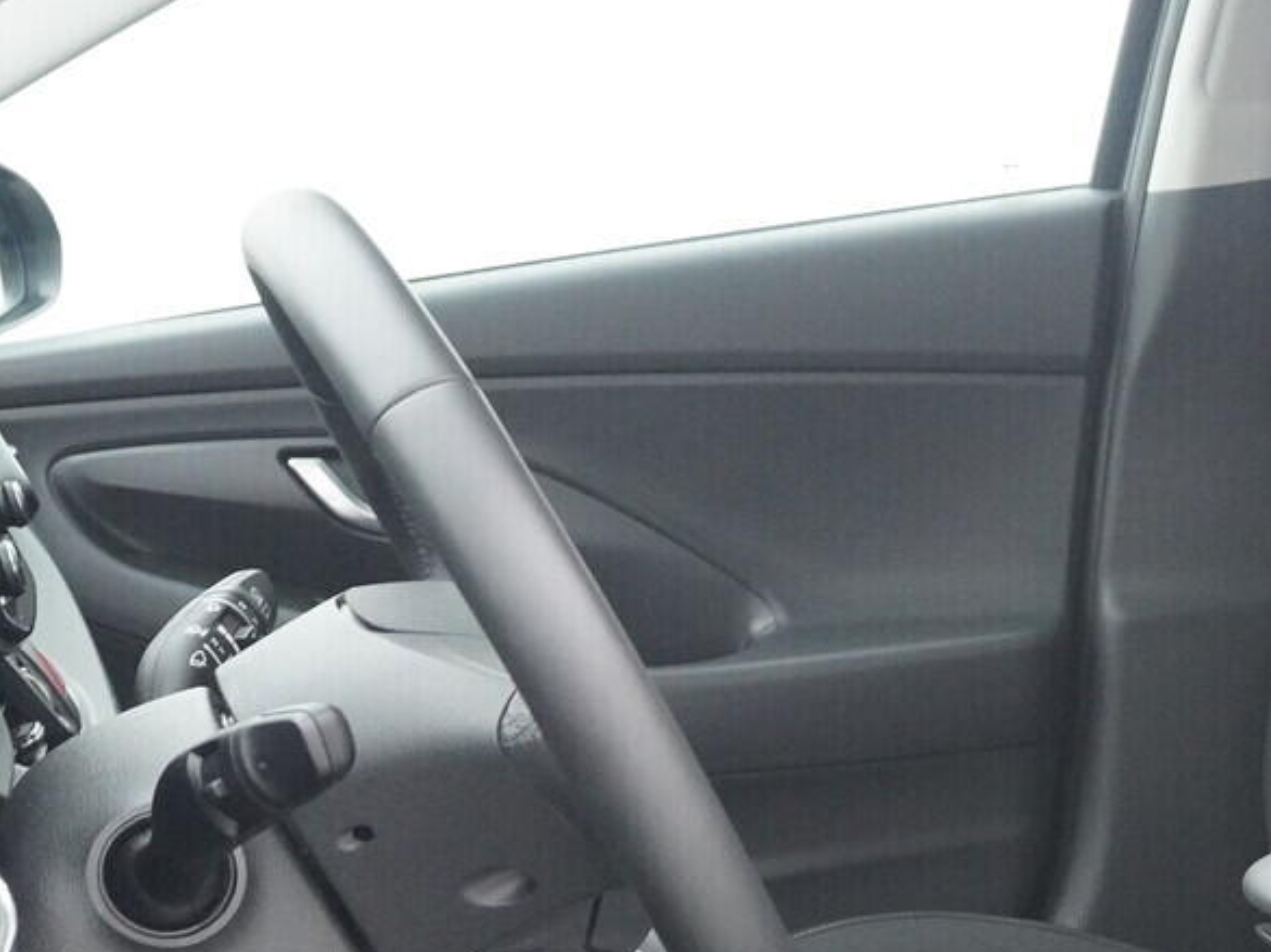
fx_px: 3120
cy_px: 925
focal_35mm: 85
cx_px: 1384
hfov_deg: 21.8
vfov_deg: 17.0
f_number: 6.3
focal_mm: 24
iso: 5000
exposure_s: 1/160
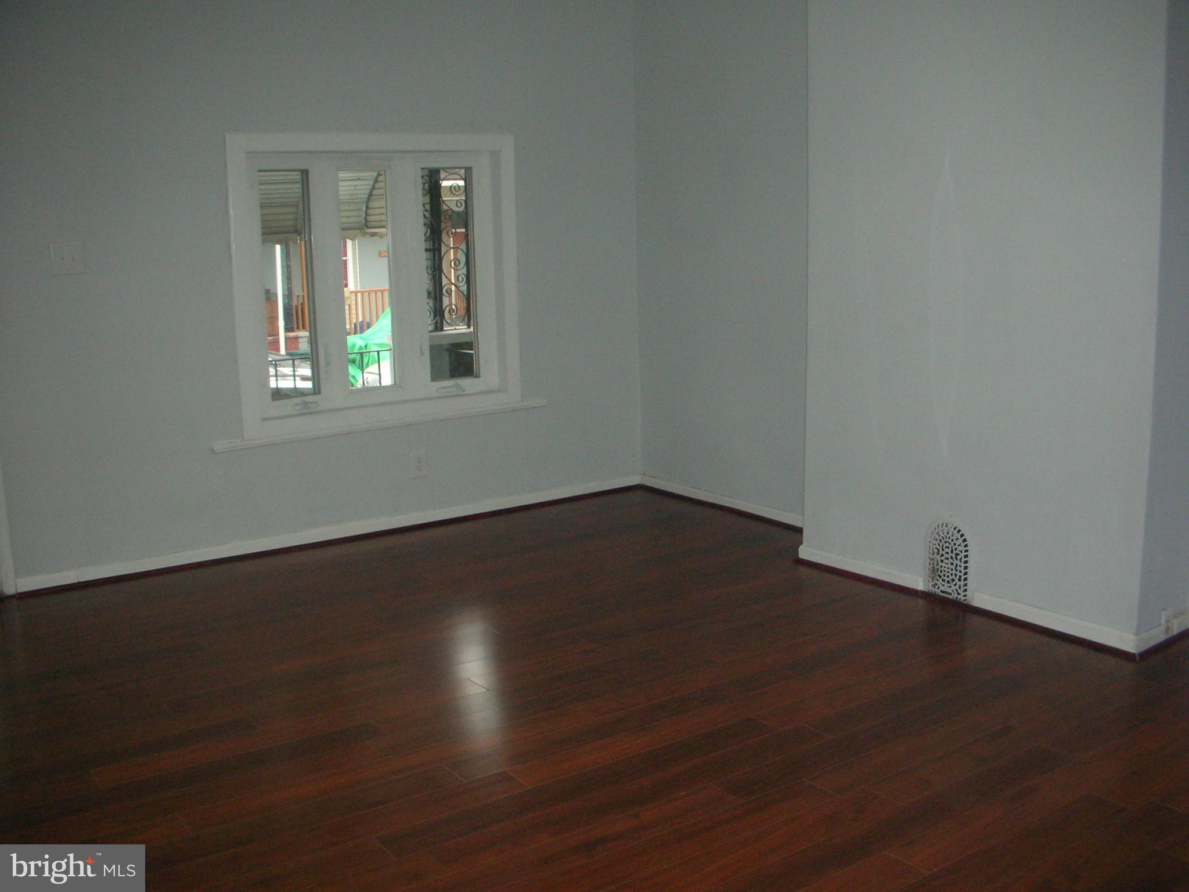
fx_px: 1202
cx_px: 594
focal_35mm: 35
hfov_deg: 52.6
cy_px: 446
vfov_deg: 40.7
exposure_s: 1/60.1
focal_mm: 5.8
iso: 176
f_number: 3
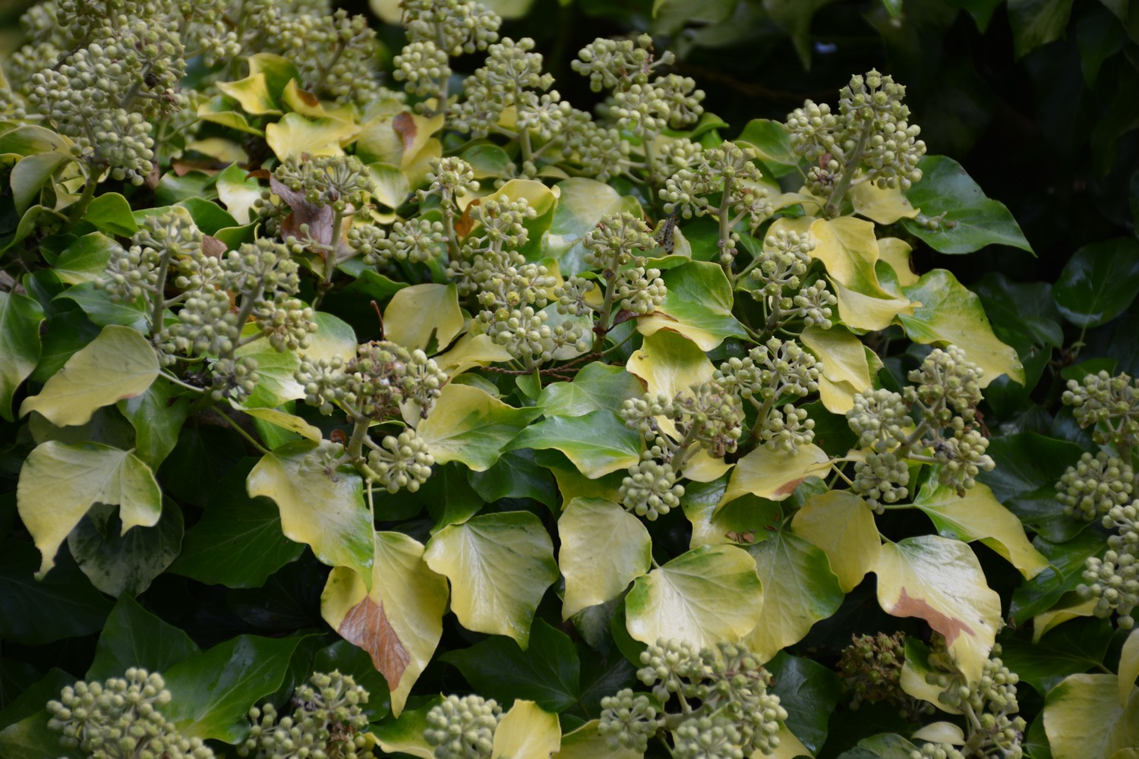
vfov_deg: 8.7
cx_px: 570
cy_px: 380
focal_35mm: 158
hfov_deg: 13.0
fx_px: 4983
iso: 200
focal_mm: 105
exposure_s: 1/160
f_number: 6.3
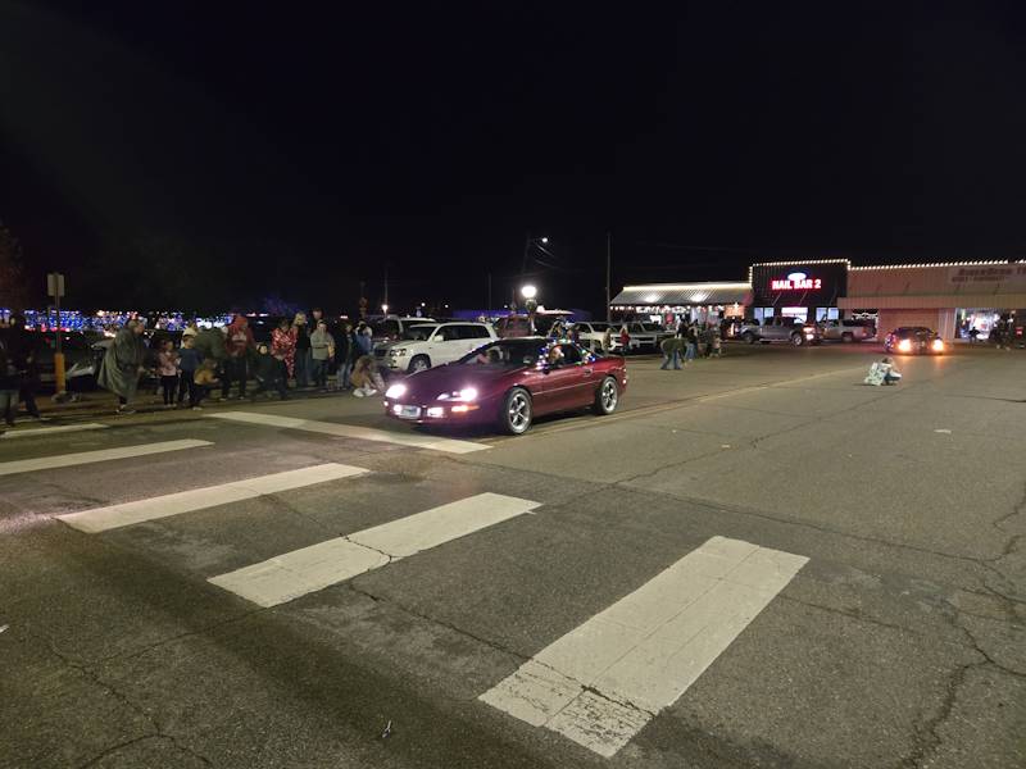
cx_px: 513
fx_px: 682
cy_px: 384
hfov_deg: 73.9
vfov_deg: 58.9
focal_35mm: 23
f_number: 1.8
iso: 1250
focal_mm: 5.4
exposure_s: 1/40
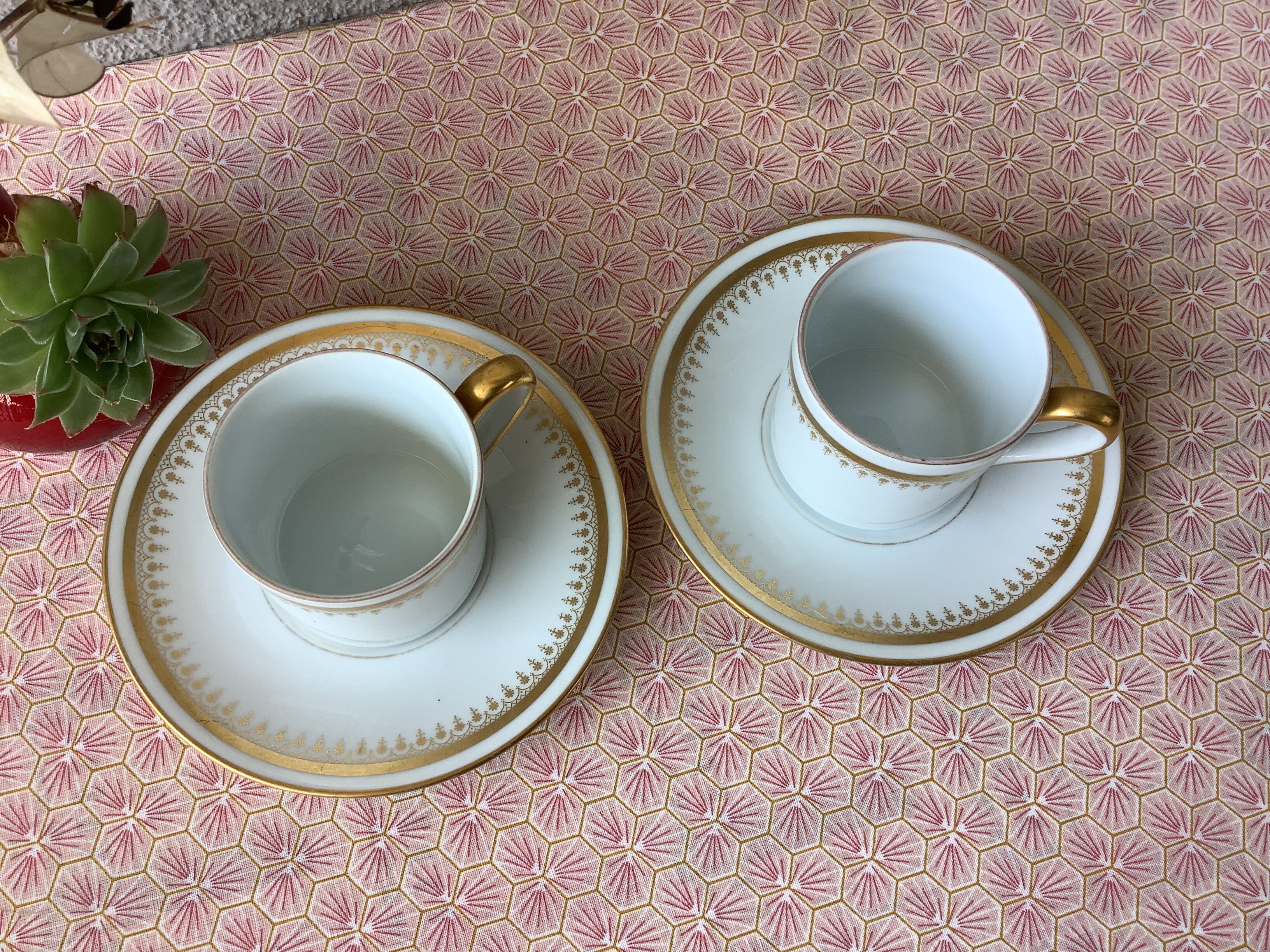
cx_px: 635
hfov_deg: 58.4
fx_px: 1137
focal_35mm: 31
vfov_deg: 45.4
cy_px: 476
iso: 25
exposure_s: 1/108
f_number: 2.4
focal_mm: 3.3
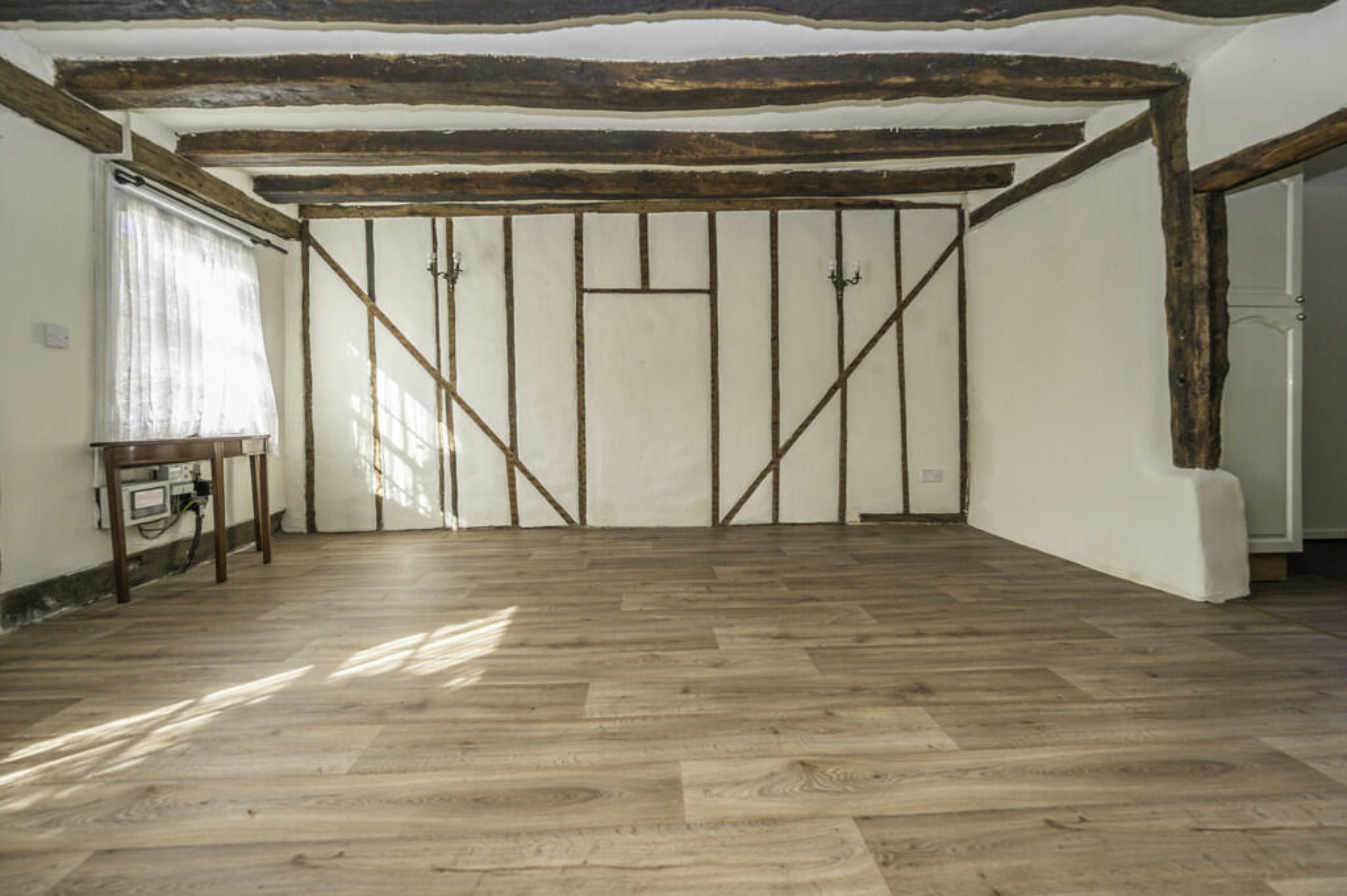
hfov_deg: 104.3
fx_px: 523
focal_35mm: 14
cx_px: 674
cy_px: 448
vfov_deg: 81.1
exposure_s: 1/125
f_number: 6.3
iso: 400
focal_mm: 14
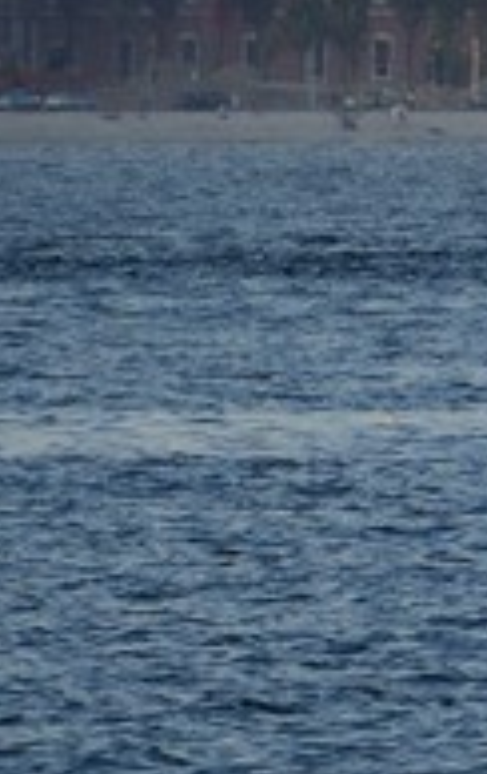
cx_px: 2459
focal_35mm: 1676
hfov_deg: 0.8
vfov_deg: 1.3
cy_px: -890
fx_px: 35434
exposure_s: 1/160
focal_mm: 200
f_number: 6.3
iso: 100
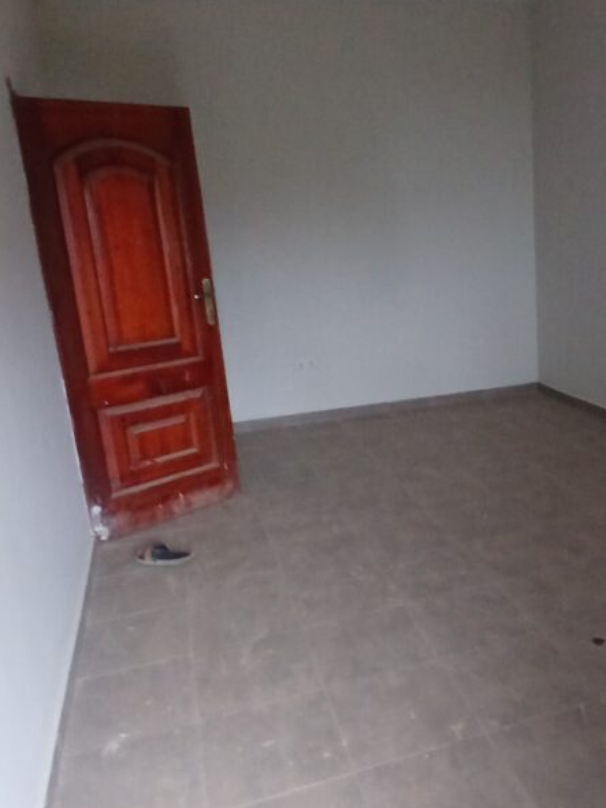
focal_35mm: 23
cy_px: 405
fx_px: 537
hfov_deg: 56.6
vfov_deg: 73.9
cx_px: 436
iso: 200
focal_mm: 1.4
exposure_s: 1/33.3
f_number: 2.2
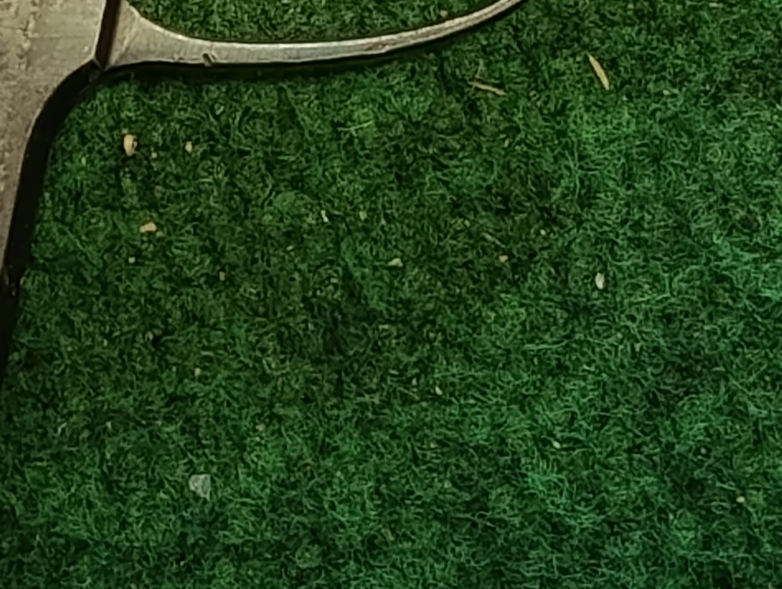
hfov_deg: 9.9
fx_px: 4479
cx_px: 146
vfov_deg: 7.5
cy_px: 0
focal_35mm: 198
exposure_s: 1/100
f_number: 1.6
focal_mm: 6.14
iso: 1250
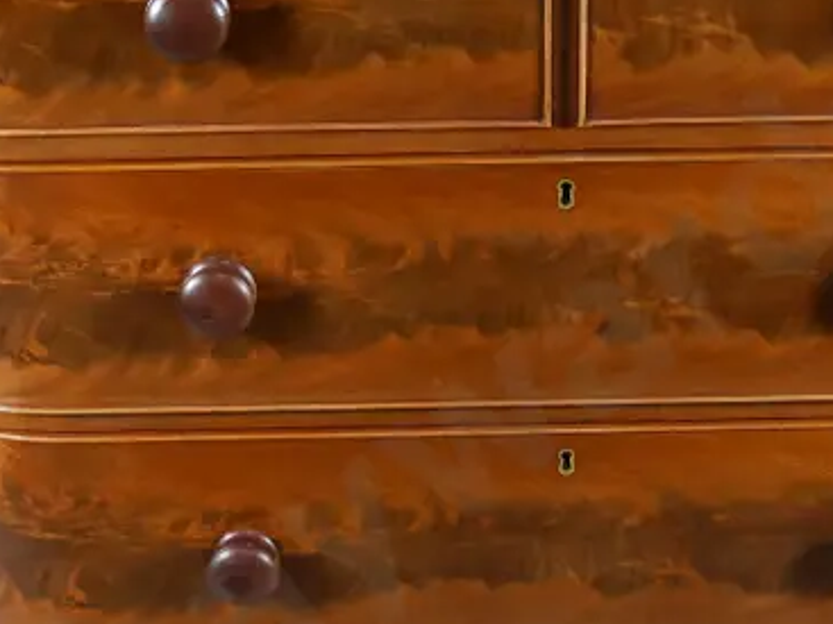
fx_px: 1612
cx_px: 520
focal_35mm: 67
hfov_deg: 28.9
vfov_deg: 21.8
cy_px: 405
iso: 1250
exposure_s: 1/60
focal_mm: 12
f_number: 3.5
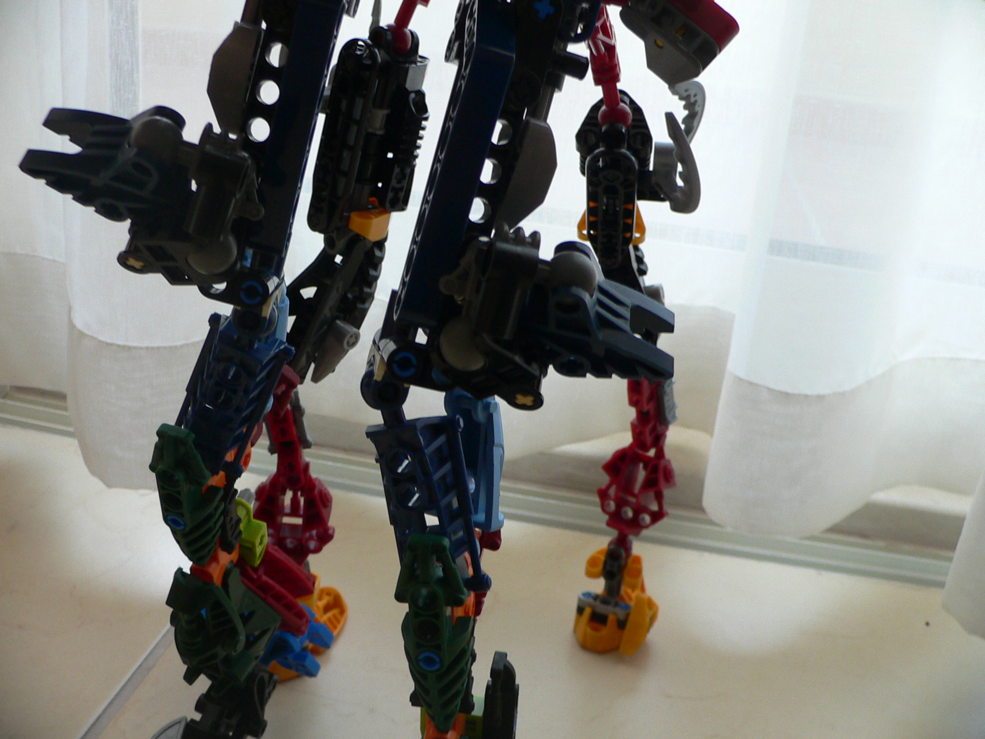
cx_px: 492
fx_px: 996
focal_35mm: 35
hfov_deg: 52.6
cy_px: 370
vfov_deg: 40.7
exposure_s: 1/8
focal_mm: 4.6
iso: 100
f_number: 2.8
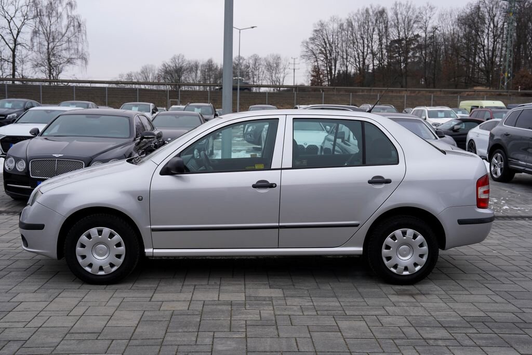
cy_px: 178
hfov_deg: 53.1
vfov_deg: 36.9
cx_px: 266
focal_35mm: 36
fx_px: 532
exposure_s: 1/100
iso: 100
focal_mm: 36
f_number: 4.5
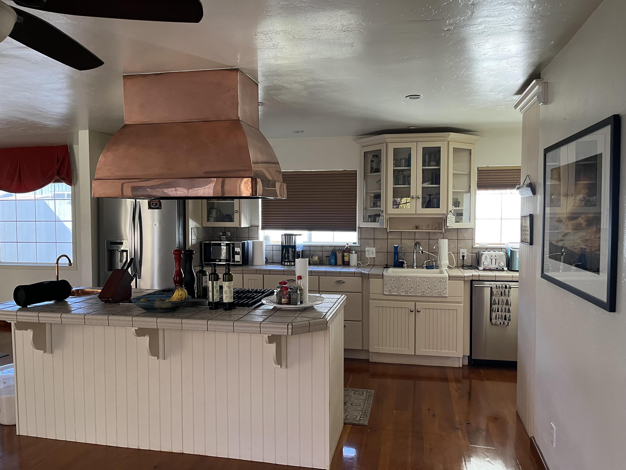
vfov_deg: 53.1
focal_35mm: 26
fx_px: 470
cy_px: 235
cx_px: 313
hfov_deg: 67.3
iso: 160
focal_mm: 5.1
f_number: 1.6
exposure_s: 1/60
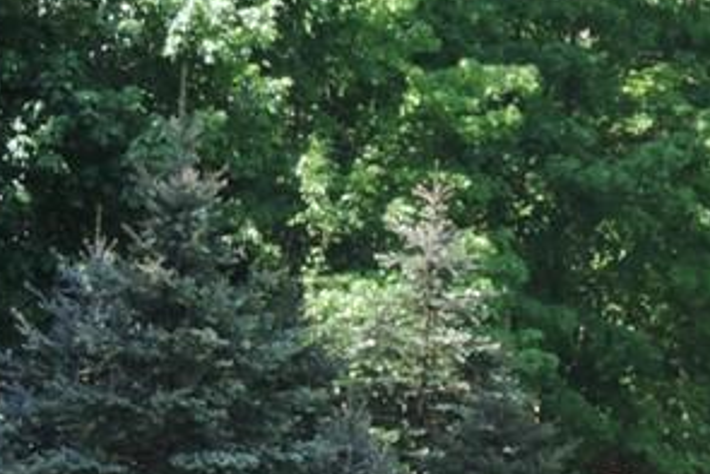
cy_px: 462
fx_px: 7123
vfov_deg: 3.8
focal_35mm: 361
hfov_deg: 5.7
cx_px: 1004
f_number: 4.1
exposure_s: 1/100
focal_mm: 17.8
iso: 80
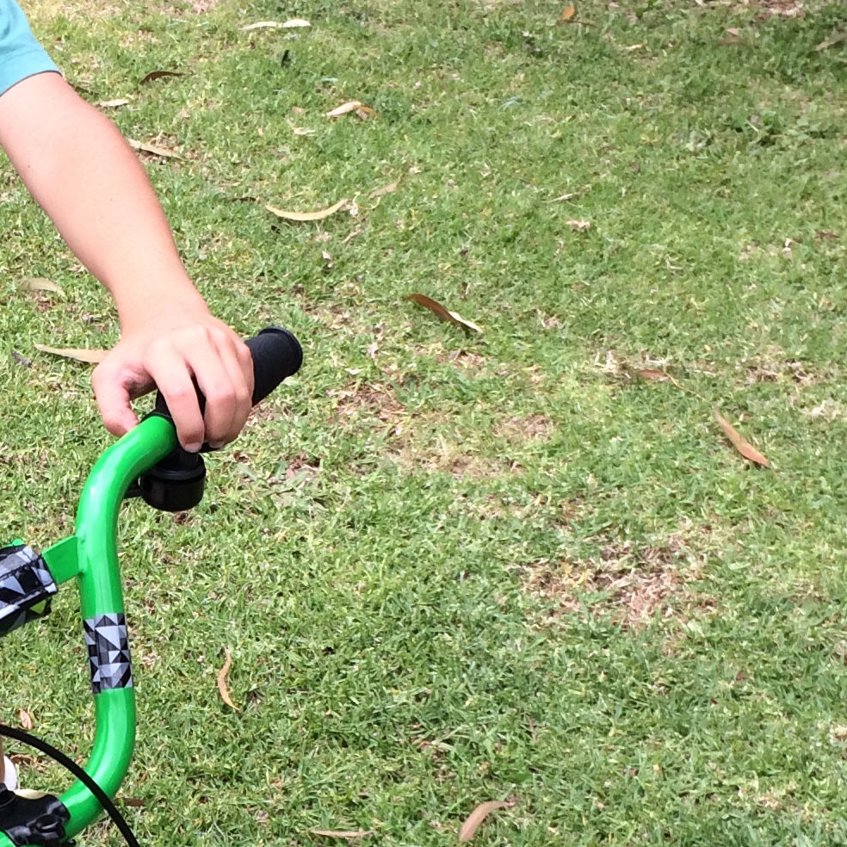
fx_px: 2353
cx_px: 13
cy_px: 739
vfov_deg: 20.1
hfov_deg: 19.8
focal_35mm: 85
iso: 32
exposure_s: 1/526
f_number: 2.2
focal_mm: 4.15
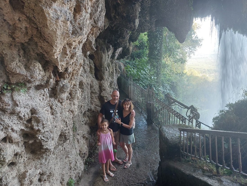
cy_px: 93
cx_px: 124
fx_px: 171
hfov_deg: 71.6
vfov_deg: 56.8
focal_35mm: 24
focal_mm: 5.23
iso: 64
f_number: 1.8
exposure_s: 1/60
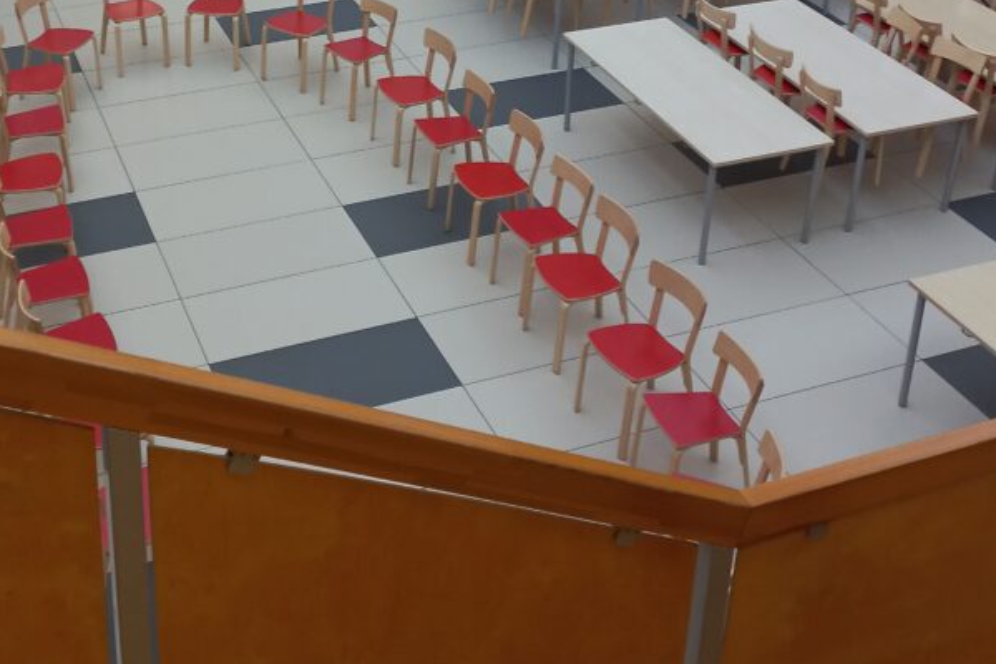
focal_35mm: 52
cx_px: 327
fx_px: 1439
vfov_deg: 24.5
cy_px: -33
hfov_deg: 37.7
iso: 160
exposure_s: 1/50
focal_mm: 4.6
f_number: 1.8
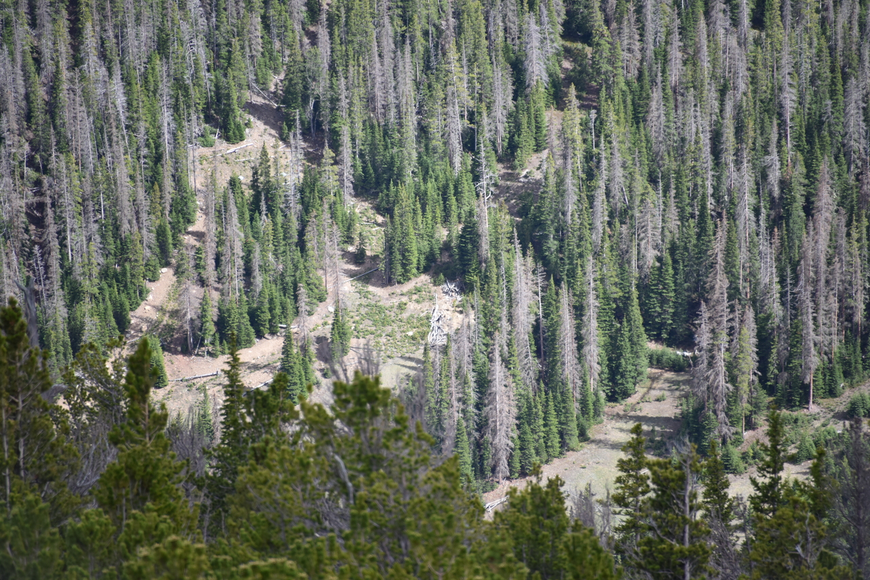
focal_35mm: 300
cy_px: 290
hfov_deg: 6.9
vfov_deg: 4.6
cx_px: 435
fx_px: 7251
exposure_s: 1/640
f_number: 5.6
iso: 360
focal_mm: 300
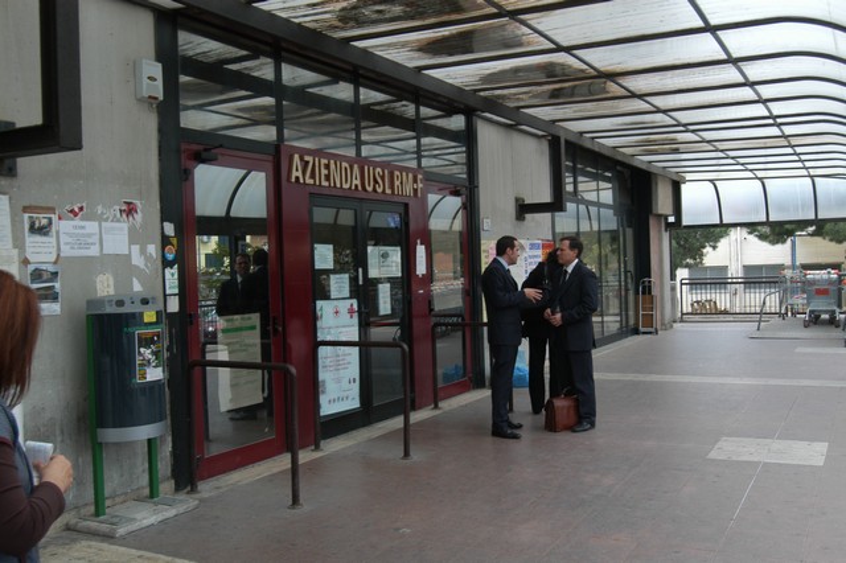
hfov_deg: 53.2
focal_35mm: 36
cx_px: 423
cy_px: 282
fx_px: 846
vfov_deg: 36.8
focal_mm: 24
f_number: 7.1
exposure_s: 1/180
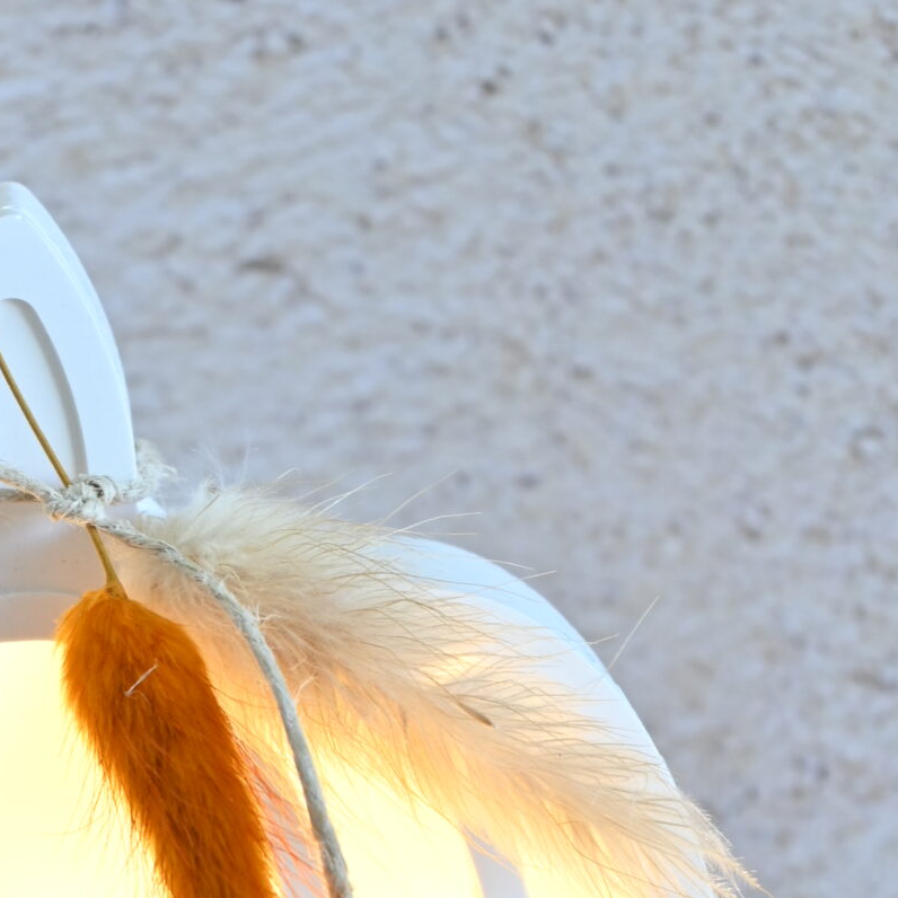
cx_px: 30
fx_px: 6017
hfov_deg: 8.5
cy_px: 878
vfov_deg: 8.5
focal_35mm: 205
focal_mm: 50
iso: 160
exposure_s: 1/10
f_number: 6.3
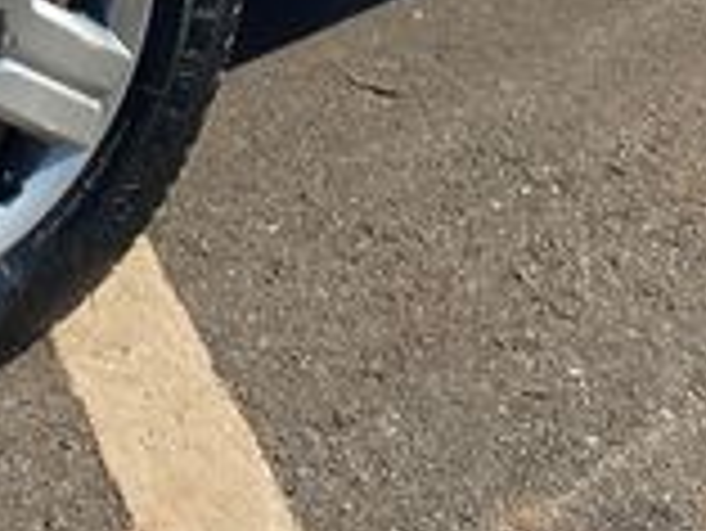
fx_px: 2735
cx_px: 198
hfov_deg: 14.7
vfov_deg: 9.6
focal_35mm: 134
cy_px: -810
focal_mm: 4.25
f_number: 1.8
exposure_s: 1/3610
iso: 32
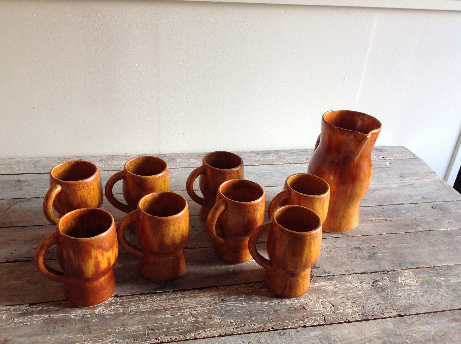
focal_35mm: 35
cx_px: 230
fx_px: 465
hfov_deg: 52.7
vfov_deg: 40.6
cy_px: 172
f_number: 2.4
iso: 125
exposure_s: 1/15
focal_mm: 4.28
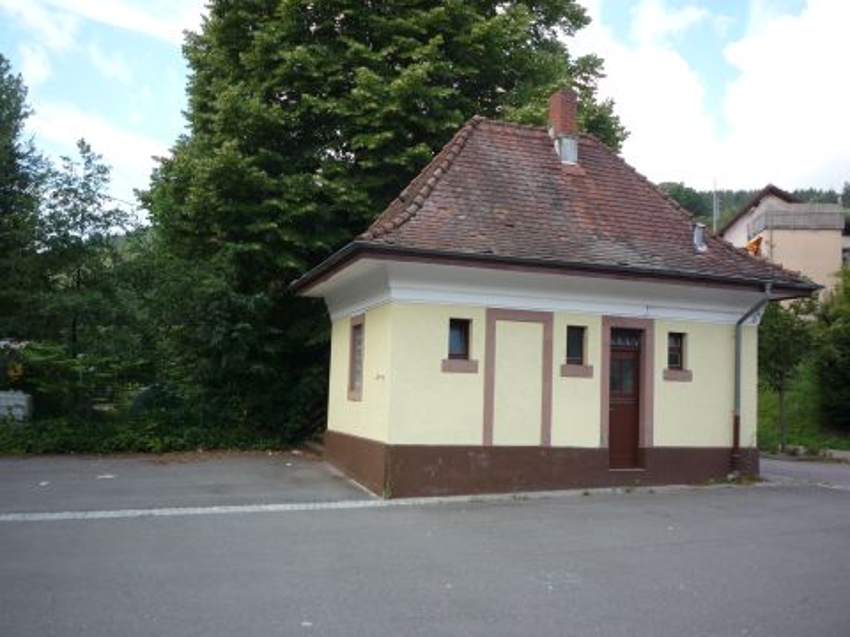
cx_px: 425
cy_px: 318
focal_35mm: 32
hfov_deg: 56.8
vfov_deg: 44.2
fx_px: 786
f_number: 4
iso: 100
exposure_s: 1/200
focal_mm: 5.2
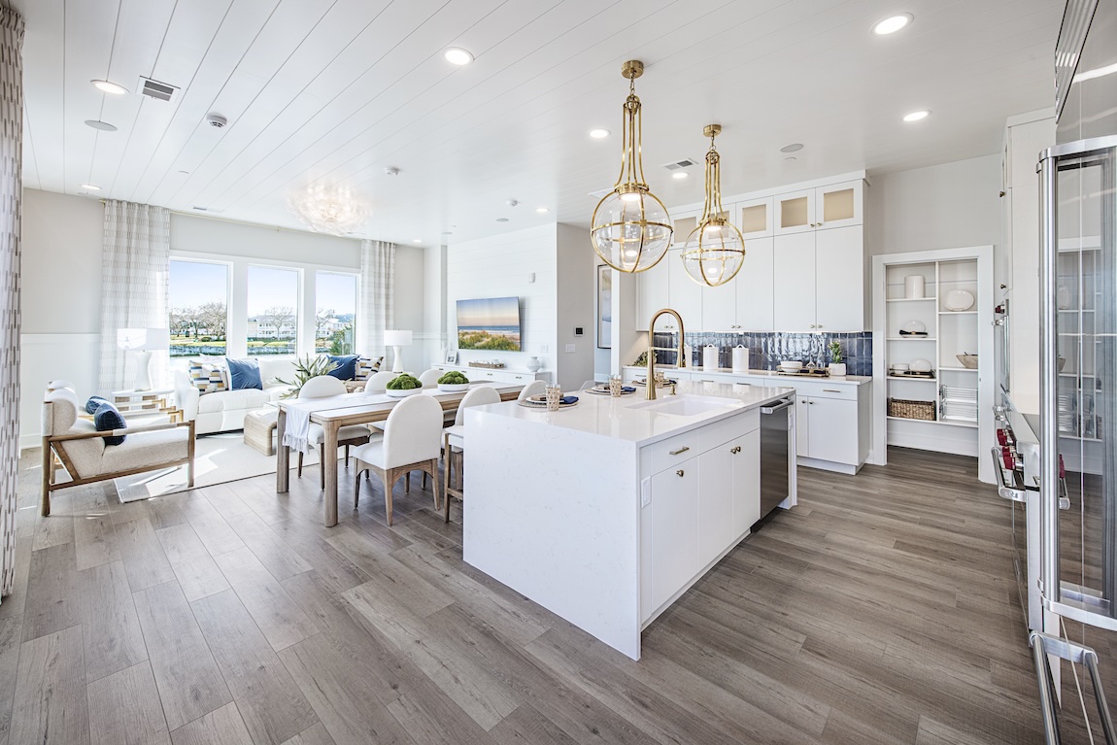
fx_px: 434
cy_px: 372
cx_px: 558
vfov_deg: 81.2
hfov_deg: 104.2
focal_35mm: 14
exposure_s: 1/4
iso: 100
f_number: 11
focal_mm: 14
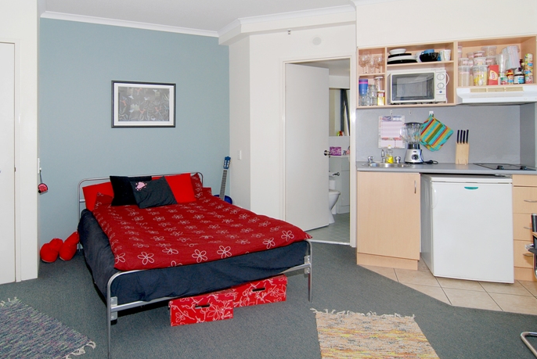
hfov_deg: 80.7
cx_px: 233
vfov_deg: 59.5
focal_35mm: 21
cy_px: 162
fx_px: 314
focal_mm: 12
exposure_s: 1/40
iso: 250
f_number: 10
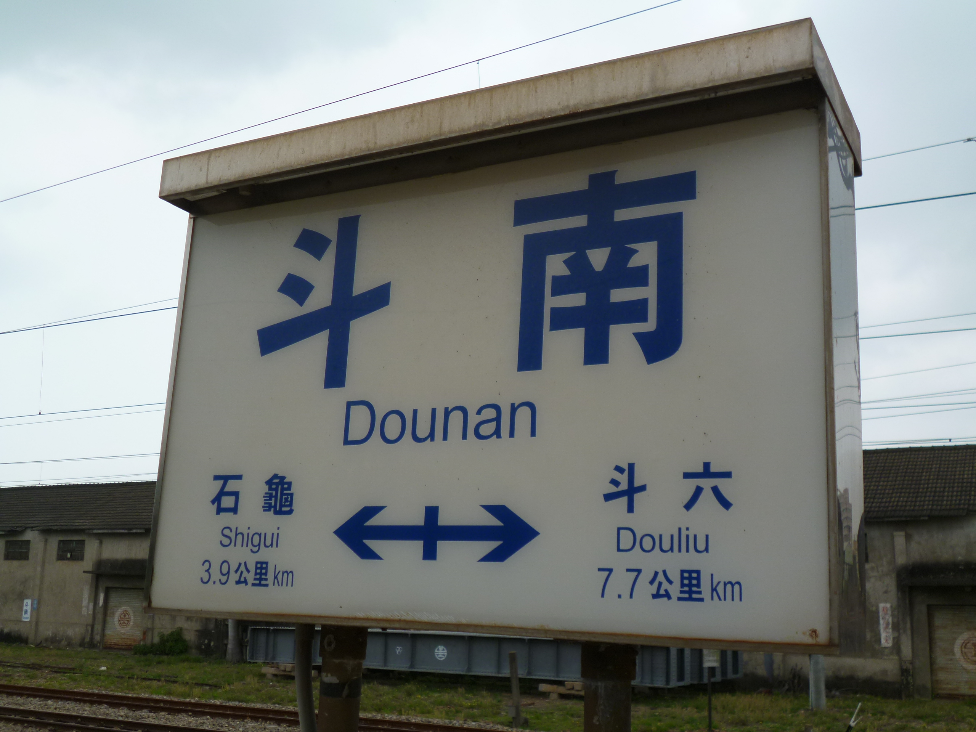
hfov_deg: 51.4
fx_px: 1015
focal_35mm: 36
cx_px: 488
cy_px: 366
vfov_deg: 39.7
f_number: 3.1
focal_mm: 6.4
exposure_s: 1/1300
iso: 100
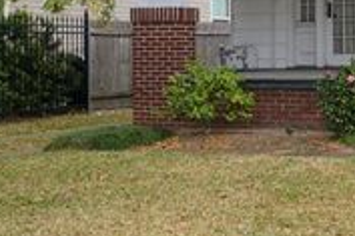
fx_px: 779
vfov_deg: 17.0
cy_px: 23
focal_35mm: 79
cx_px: 455
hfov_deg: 23.0
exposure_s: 1/100
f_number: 13
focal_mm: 28
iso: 400
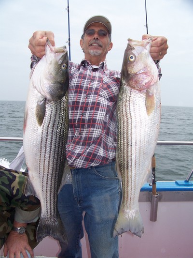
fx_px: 268
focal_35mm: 36
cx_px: 96
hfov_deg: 39.7
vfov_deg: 51.3
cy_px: 129
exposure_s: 1/640
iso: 64
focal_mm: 5.85
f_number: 4
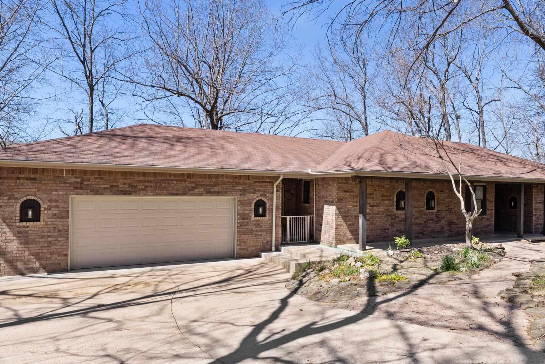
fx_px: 397
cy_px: 189
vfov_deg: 49.1
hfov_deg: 68.2
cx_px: 328
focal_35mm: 26
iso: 200
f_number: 9
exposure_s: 1/125
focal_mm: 11.9
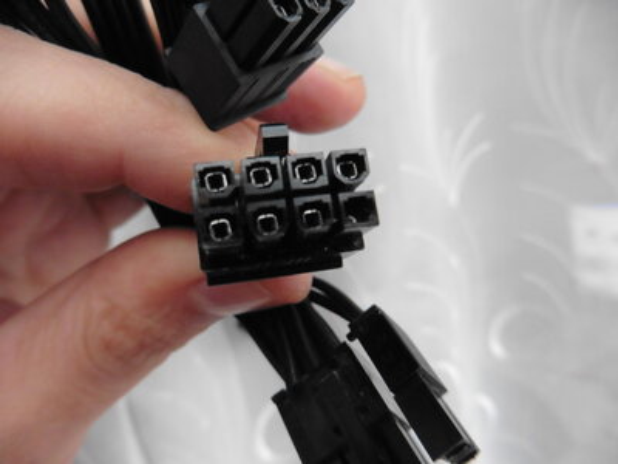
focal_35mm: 24
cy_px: 232
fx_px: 428
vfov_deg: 56.8
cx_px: 309
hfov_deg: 71.6
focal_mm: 4.3
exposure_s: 1/40
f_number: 3.3
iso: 640
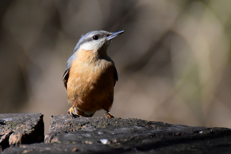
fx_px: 2887
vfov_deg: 3.1
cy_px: 77
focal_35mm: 450
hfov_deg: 4.6
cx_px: 116
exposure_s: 1/3200
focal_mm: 300
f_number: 5.6
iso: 1600
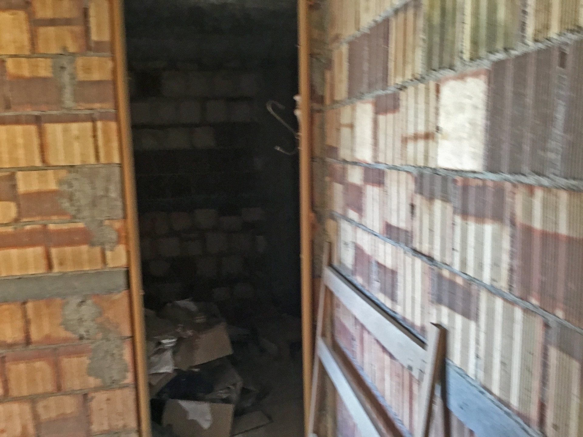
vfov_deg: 45.4
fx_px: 522
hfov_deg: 58.4
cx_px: 292
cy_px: 218
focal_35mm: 31
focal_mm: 3.3
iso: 100
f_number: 2.4
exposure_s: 1/33
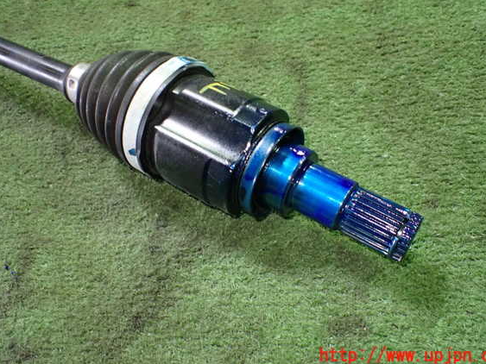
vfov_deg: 44.1
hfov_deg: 56.8
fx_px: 449
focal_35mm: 32
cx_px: 256
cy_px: 173
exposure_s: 1/80
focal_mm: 5.4
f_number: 2.3
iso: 800
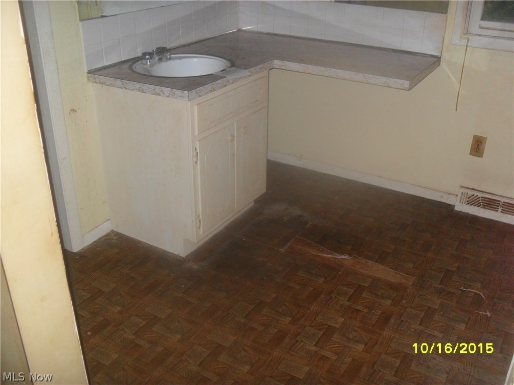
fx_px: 520
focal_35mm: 35
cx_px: 257
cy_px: 192
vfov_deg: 40.7
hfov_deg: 52.6
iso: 200
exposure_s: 1/45
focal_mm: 6.3
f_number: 3
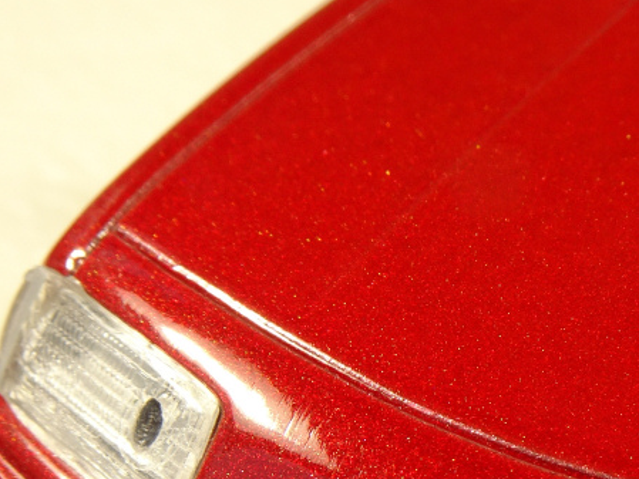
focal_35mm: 115
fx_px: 2123
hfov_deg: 16.4
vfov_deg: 12.7
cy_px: 493
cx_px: 759
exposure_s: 1/125
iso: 80
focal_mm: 7.3
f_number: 5.6
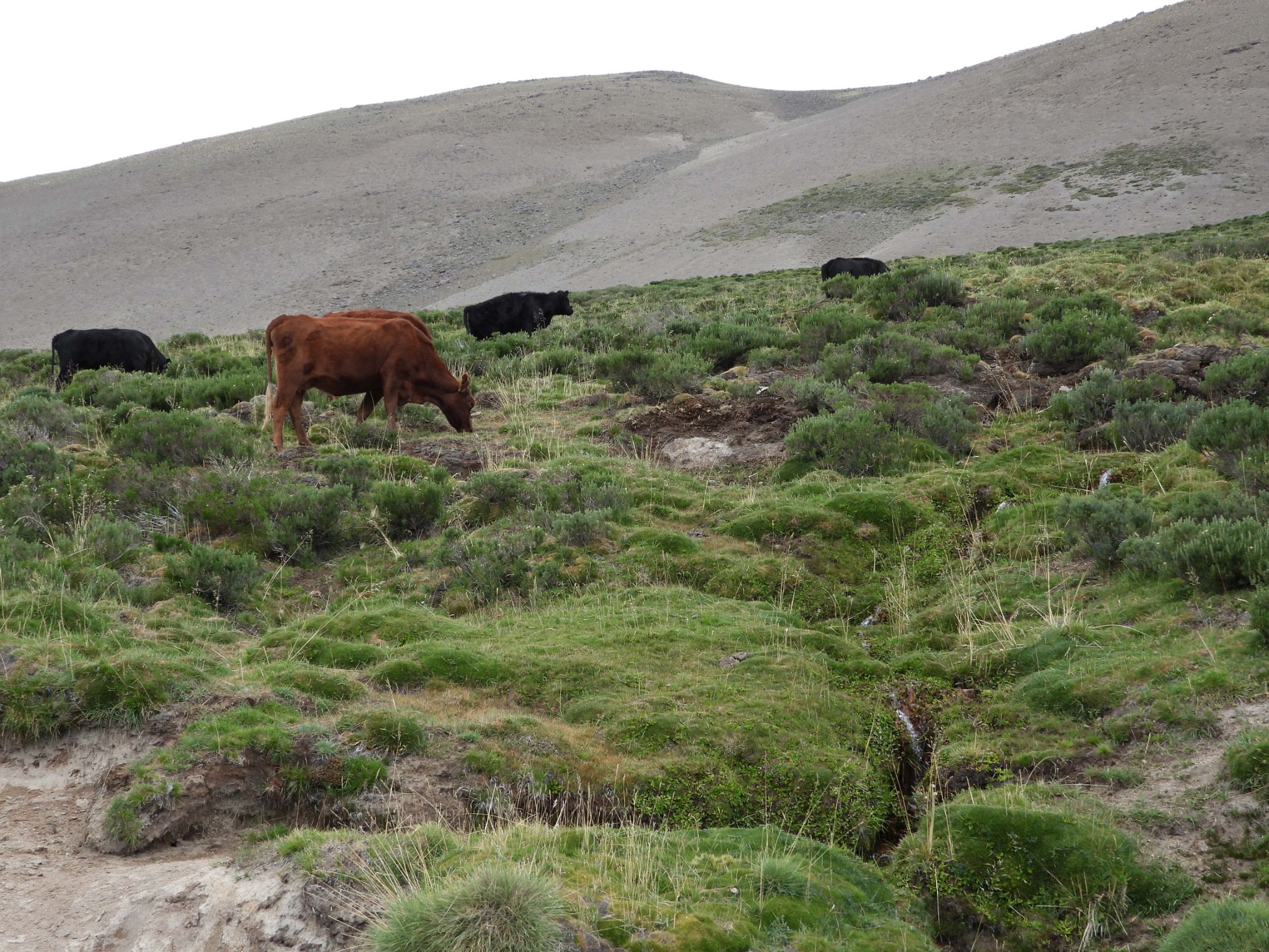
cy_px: 476
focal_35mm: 60
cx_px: 634
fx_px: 2200
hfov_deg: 32.2
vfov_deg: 24.4
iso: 100
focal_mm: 10.7
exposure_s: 1/320
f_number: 3.5
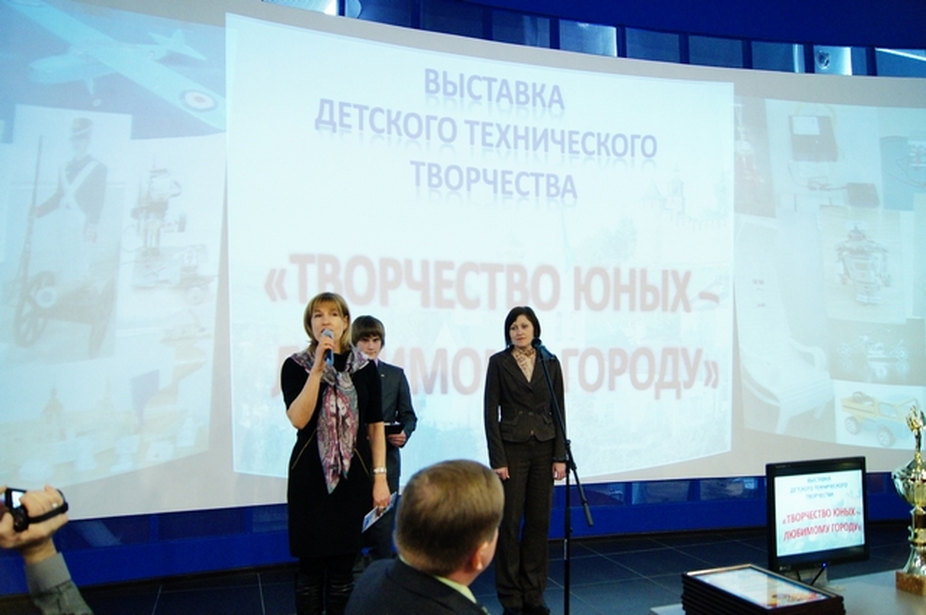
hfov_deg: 67.4
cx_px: 463
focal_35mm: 27
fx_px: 694
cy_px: 308
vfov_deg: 47.8
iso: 1600
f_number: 3.5
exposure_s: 1/40
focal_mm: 18
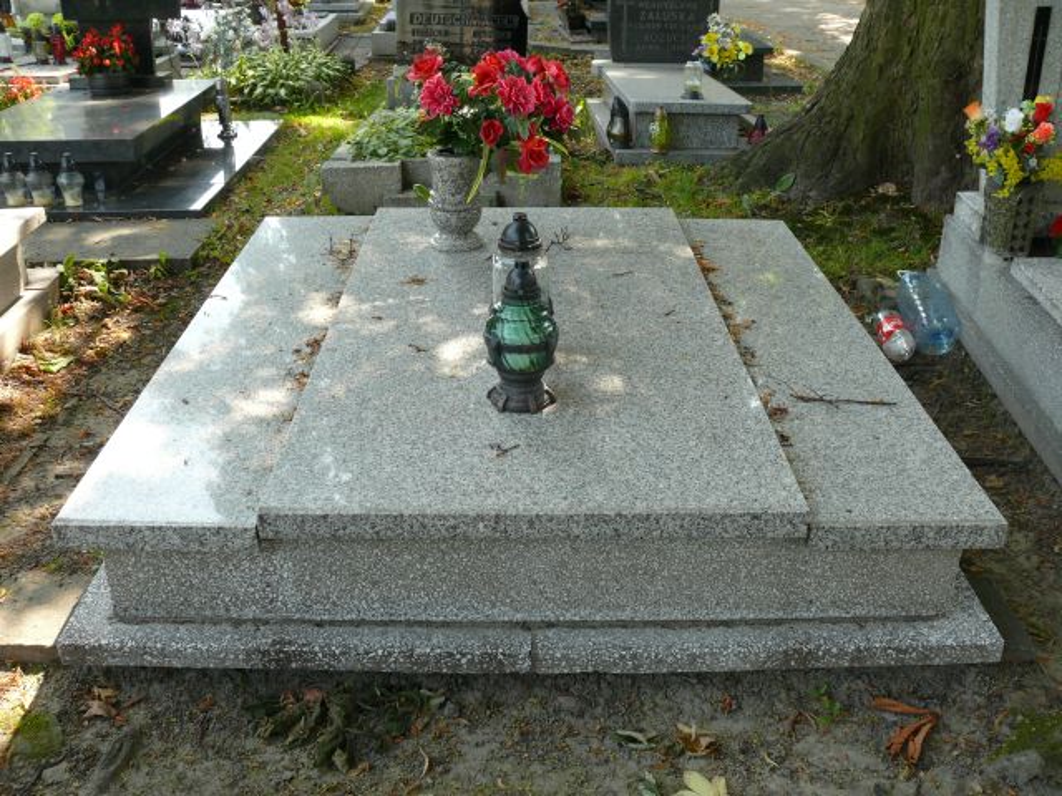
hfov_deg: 52.6
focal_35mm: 35
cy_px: 398
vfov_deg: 40.7
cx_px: 531
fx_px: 1074
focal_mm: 7.4
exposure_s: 1/125
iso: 100
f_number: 3.2
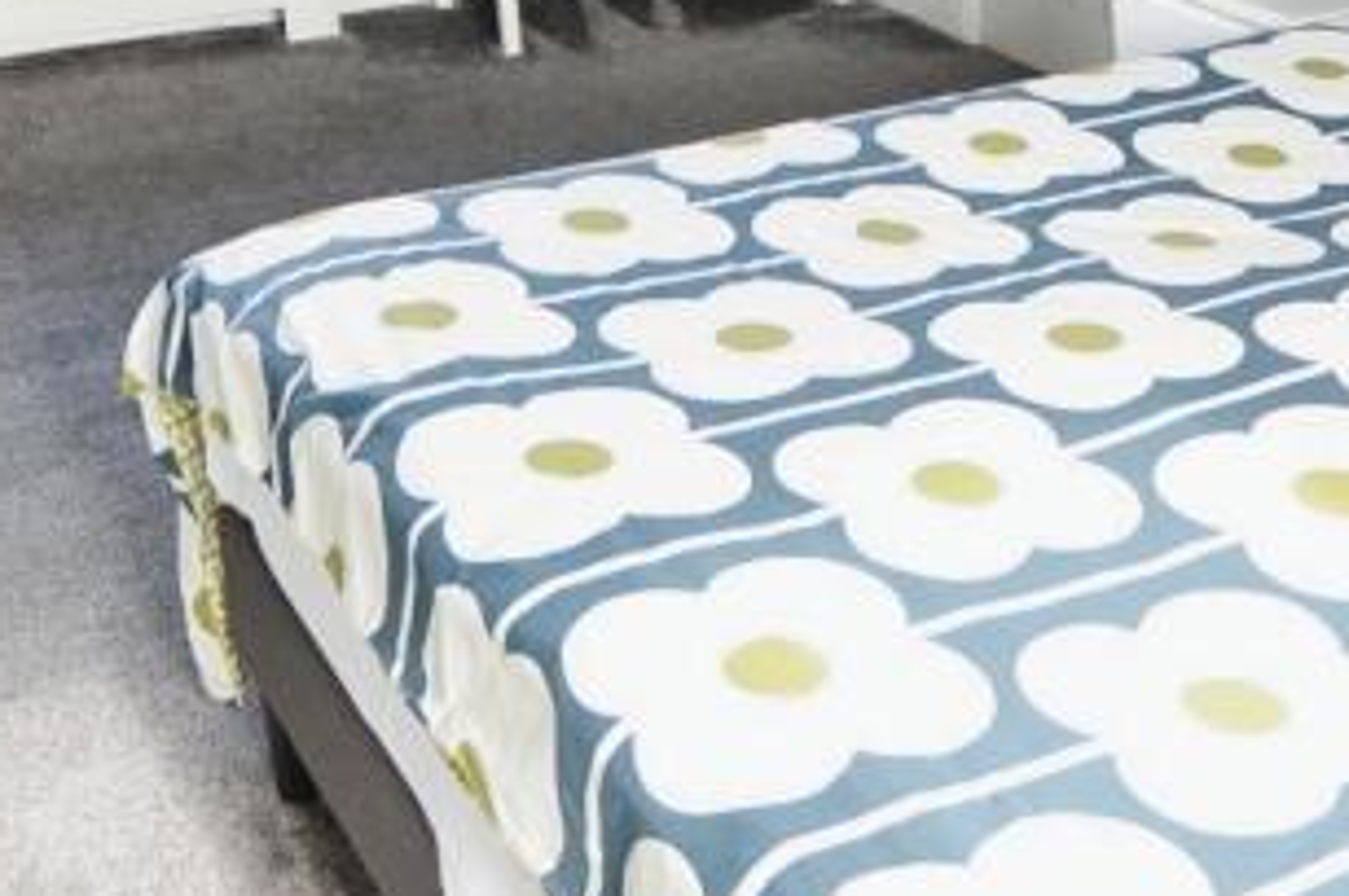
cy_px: -573
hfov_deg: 39.3
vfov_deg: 21.1
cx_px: 857
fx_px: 1872
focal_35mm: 50
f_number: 4
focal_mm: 10
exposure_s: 1/60
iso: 640
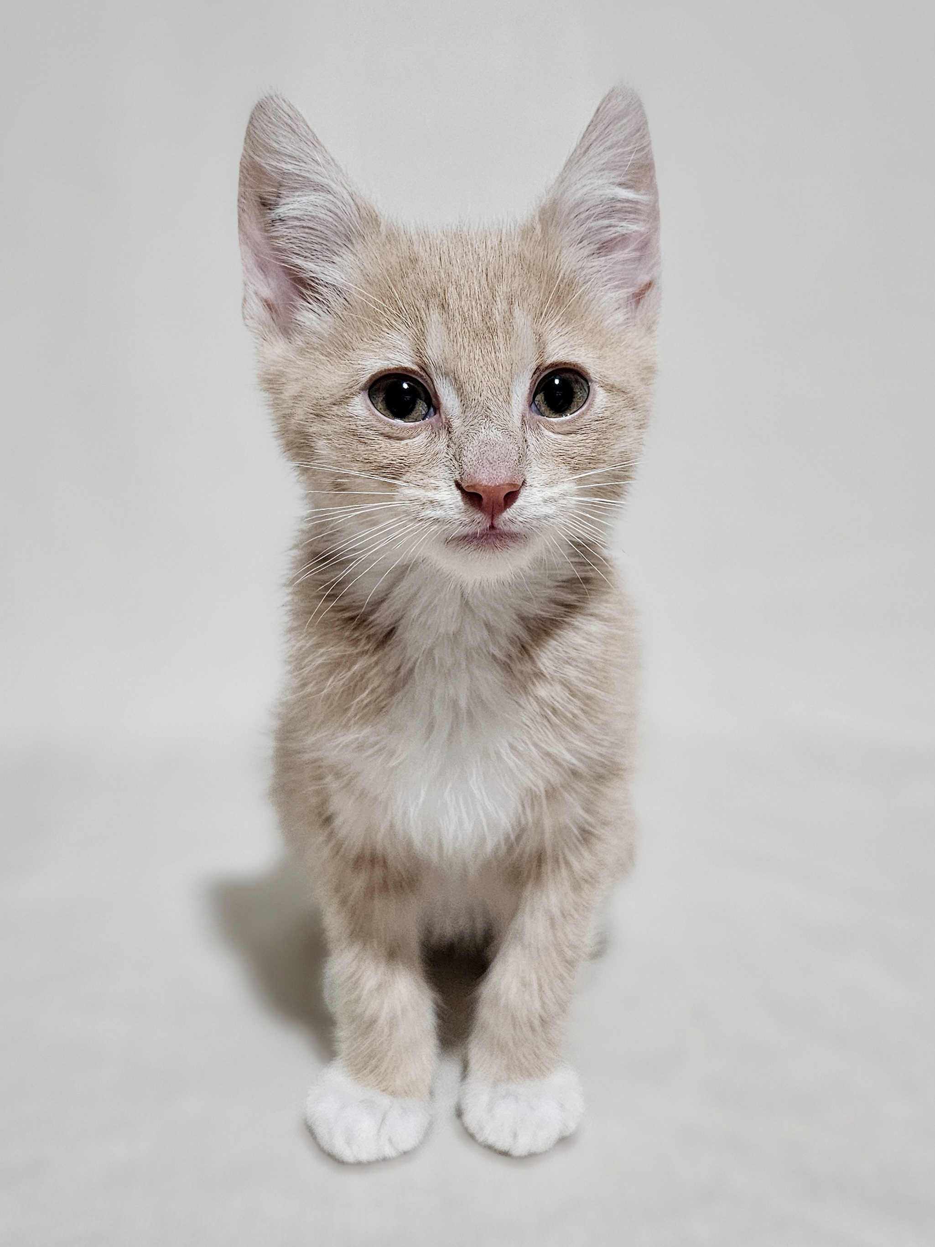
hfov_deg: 58.9
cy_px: 624
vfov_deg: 73.9
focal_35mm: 23
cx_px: 468
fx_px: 828
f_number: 1.7
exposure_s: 1/60.2
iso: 800
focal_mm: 6.3
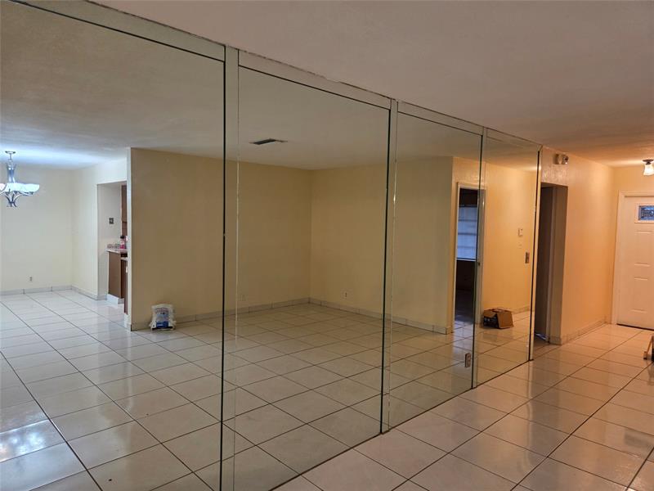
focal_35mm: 23
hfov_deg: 73.9
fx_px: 435
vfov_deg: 58.9
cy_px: 246
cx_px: 327
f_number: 1.8
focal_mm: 5.4
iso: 400
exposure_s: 1/120
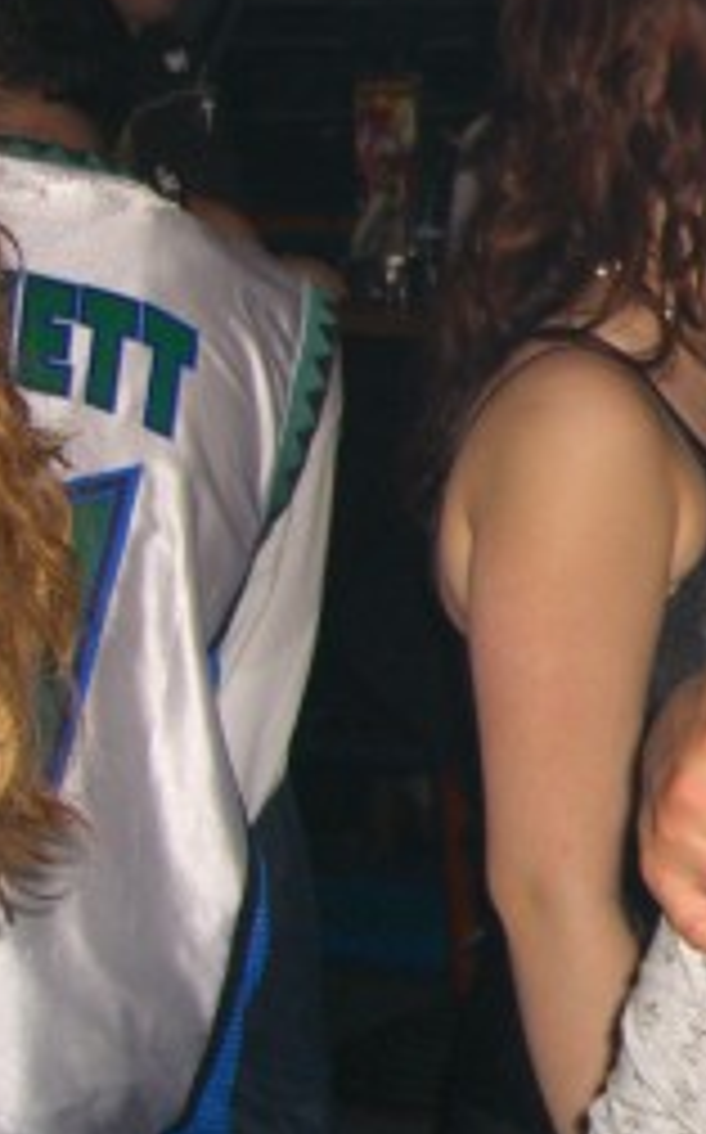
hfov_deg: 12.6
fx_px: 2962
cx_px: 1196
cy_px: 292
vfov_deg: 21.5
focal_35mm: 96
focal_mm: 7.9
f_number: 2.8
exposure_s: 1/60
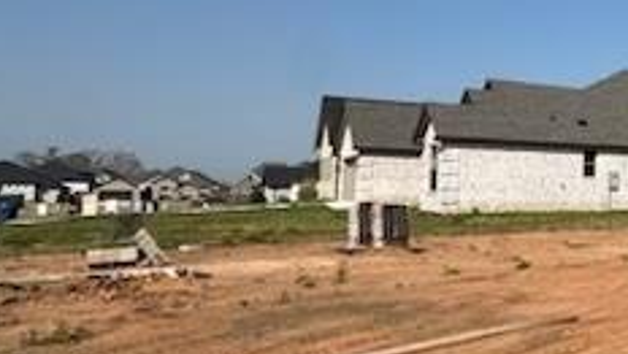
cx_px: 850
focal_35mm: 42
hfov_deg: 32.9
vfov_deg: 28.4
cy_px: 157
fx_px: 700
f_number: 2.2
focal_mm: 2.22
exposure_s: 1/3717
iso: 50
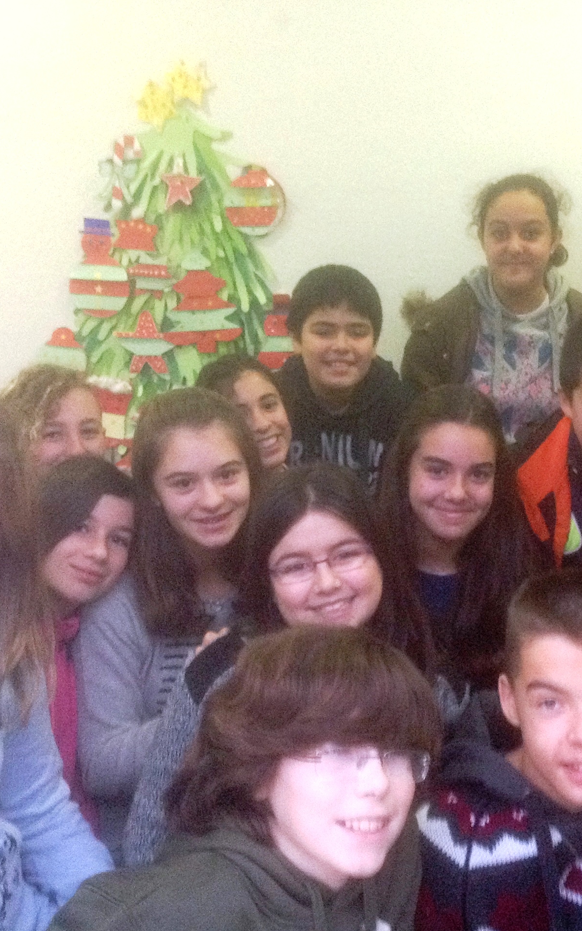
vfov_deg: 40.3
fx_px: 1269
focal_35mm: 50
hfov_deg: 25.5
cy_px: 468
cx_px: 437
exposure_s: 1/17
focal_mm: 4.28
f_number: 2.4
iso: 400
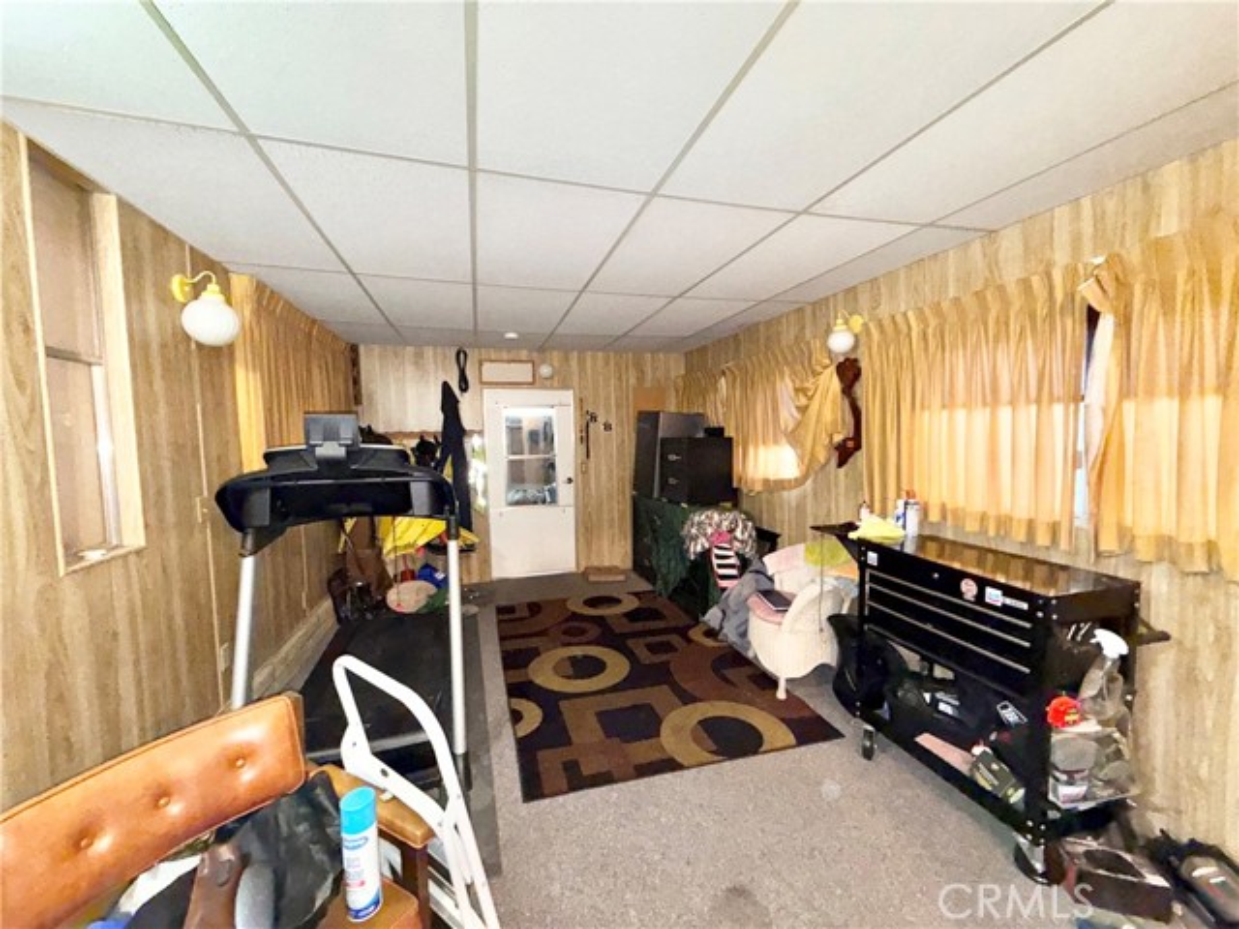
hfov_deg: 102.1
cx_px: 620
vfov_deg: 85.7
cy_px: 464
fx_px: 501
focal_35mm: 14
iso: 500
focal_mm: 2.22
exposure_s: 1/30
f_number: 2.2
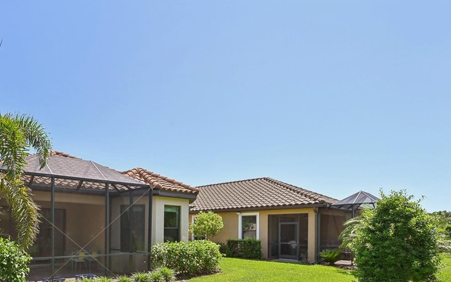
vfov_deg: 49.3
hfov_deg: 71.2
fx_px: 283
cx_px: 106
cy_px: 233
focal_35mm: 23
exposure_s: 1/1000
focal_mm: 14
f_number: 8
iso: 400
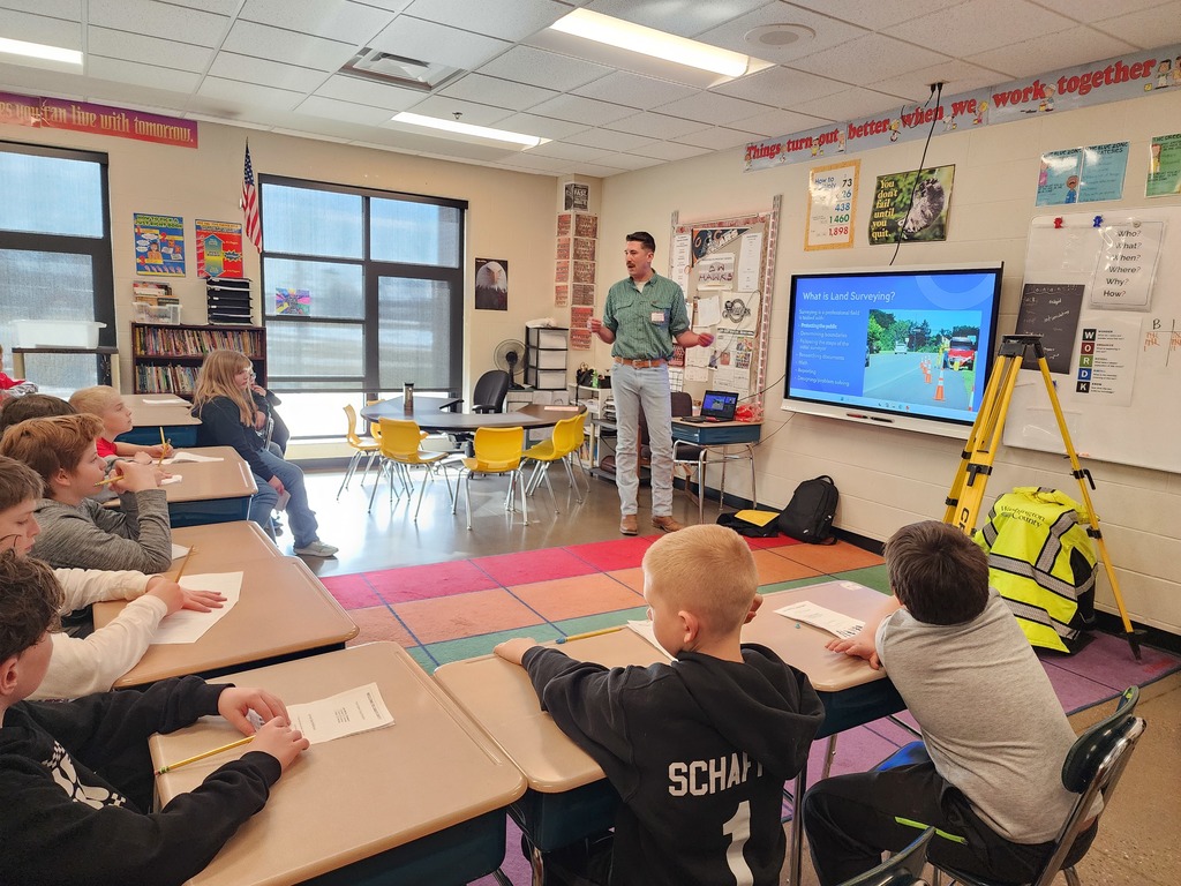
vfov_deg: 58.9
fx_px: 785
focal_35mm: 23
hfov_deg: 73.9
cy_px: 443
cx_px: 590
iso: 800
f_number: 1.8
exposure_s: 1/120
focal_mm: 6.4
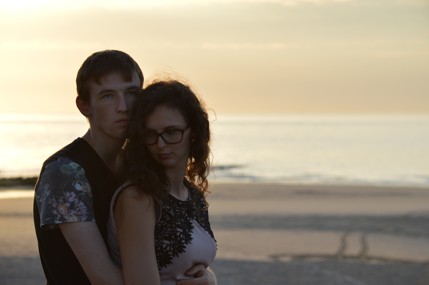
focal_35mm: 147
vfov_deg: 9.3
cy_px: 142
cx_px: 214
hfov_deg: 14.0
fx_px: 1750
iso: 400
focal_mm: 98
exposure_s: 1/640
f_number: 6.3
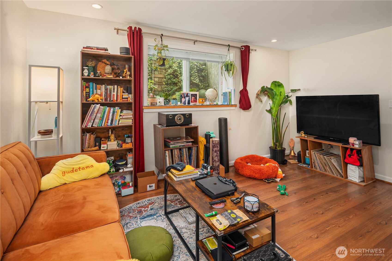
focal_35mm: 17
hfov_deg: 93.3
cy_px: 130
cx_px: 196
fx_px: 185
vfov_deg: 70.4
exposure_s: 2
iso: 200
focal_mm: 17
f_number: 8
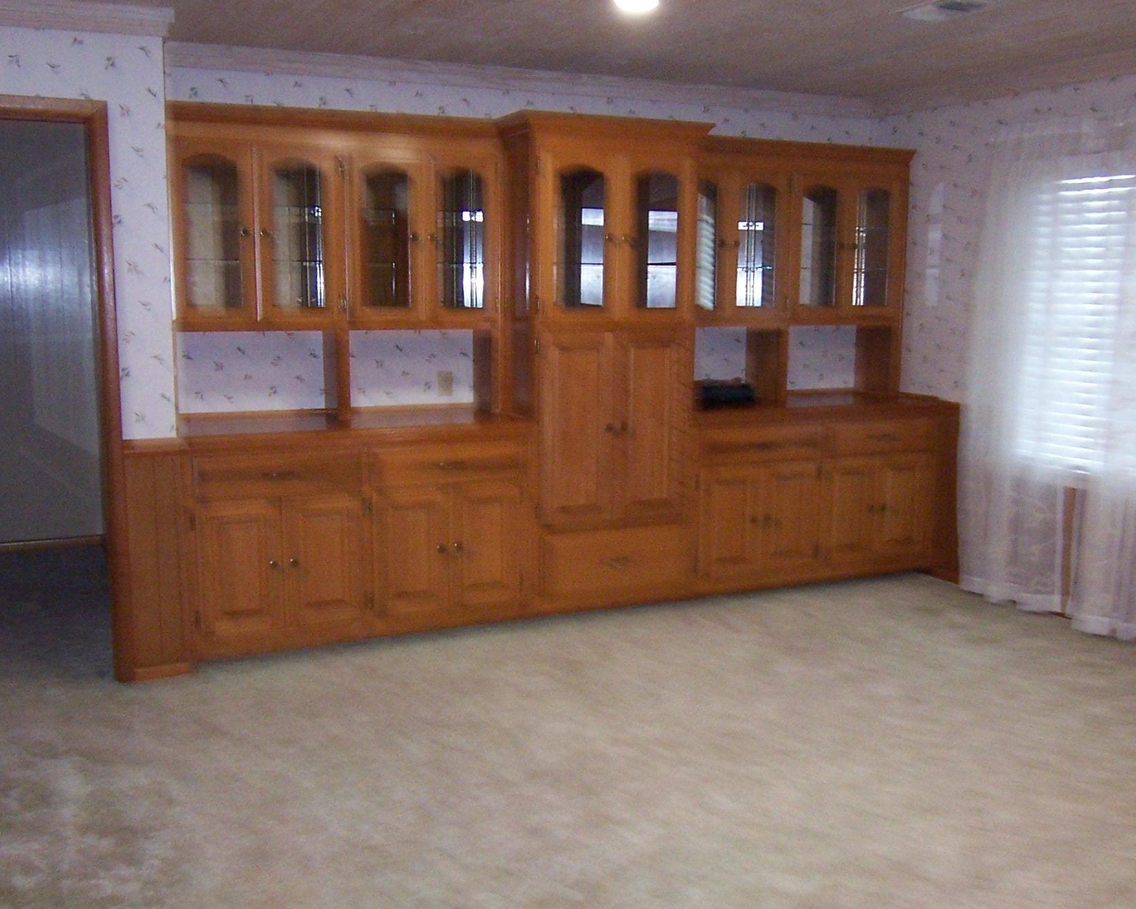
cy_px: 490
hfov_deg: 51.5
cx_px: 574
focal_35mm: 35
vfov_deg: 42.2
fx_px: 1177
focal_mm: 3.8
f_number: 2.8
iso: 200
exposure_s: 1/30
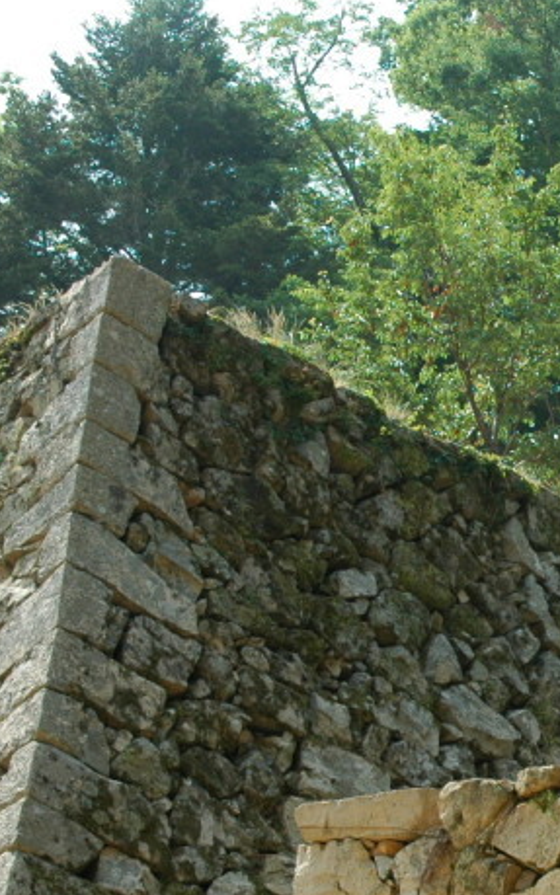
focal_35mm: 85
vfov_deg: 24.2
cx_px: 708
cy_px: 611
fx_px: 2078
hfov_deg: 14.7
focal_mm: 25
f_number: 9
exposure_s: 1/125
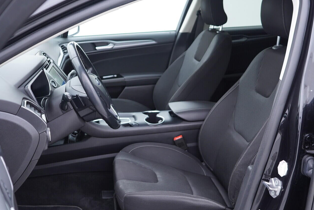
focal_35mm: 41
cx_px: 149
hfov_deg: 47.4
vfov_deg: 32.6
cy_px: 111
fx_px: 358
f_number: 2.8
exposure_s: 1/40
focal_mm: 24
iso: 250
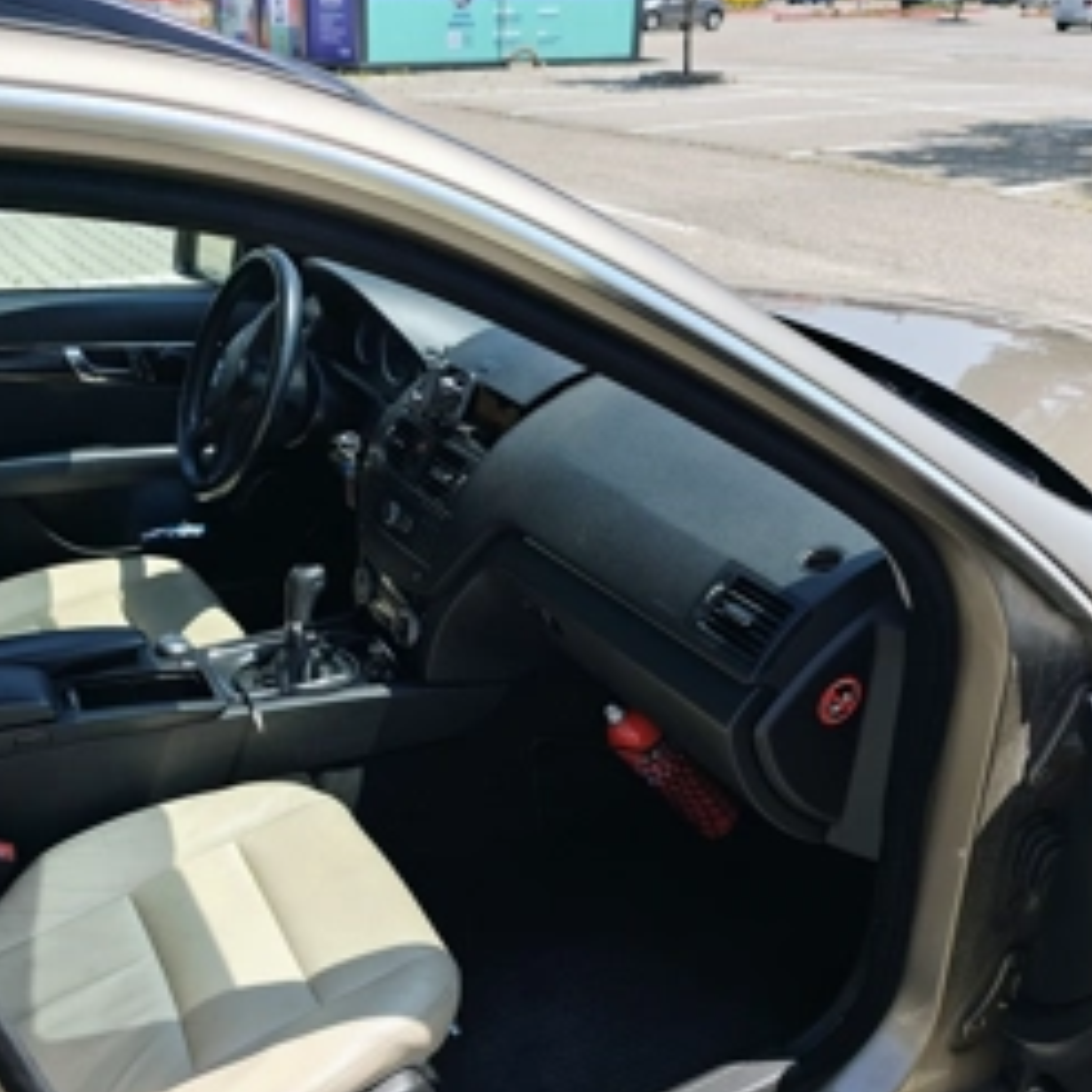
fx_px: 1178
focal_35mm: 33
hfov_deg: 49.6
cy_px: 595
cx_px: 475
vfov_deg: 49.7
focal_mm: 6.57
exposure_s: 1/868
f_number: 1.6
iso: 101
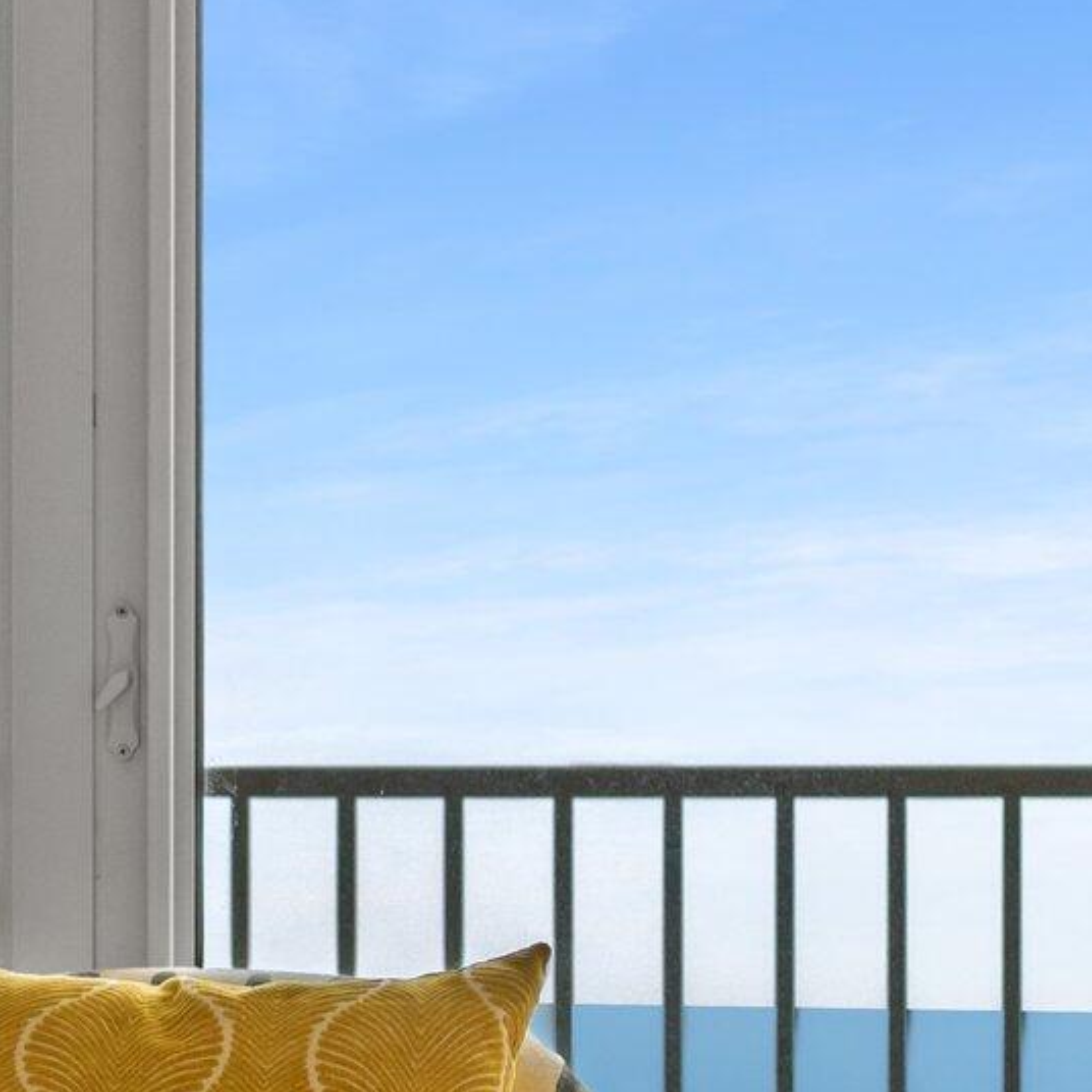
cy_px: 924
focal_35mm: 146
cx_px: -330
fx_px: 5211
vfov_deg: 11.9
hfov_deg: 11.6
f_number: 2.5
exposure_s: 1/200
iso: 800
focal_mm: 30
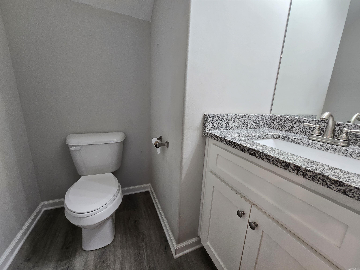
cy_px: 135
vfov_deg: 89.9
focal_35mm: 13
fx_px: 135
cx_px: 180
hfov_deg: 106.2
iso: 125
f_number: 2.2
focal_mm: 2.2
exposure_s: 1/60
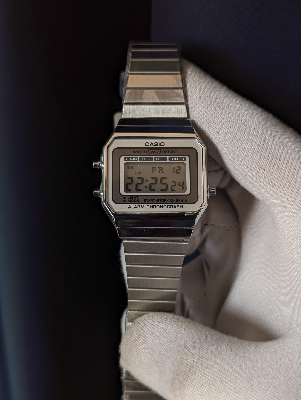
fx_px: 555
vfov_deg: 39.6
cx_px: 150
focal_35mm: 48
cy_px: 200
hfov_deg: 30.3
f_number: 1.85
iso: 47
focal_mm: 6.81
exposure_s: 1/150
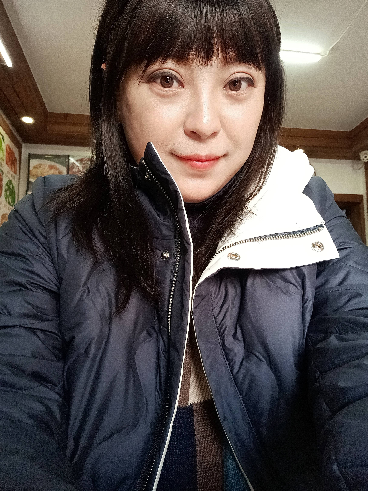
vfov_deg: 67.3
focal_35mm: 26
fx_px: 369
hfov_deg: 53.1
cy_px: 246
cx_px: 184
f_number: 2
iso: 281
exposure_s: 1/50
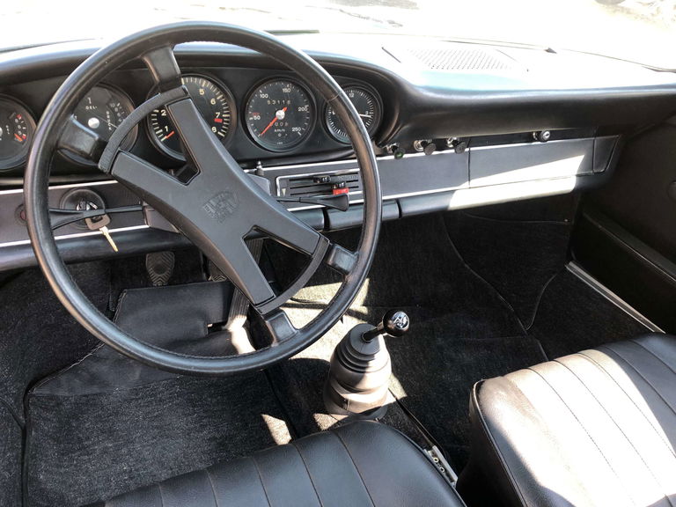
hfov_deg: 63.4
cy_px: 254
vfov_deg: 49.7
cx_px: 338
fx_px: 547
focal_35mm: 28
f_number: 1.8
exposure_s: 1/40
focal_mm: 3.99
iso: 20
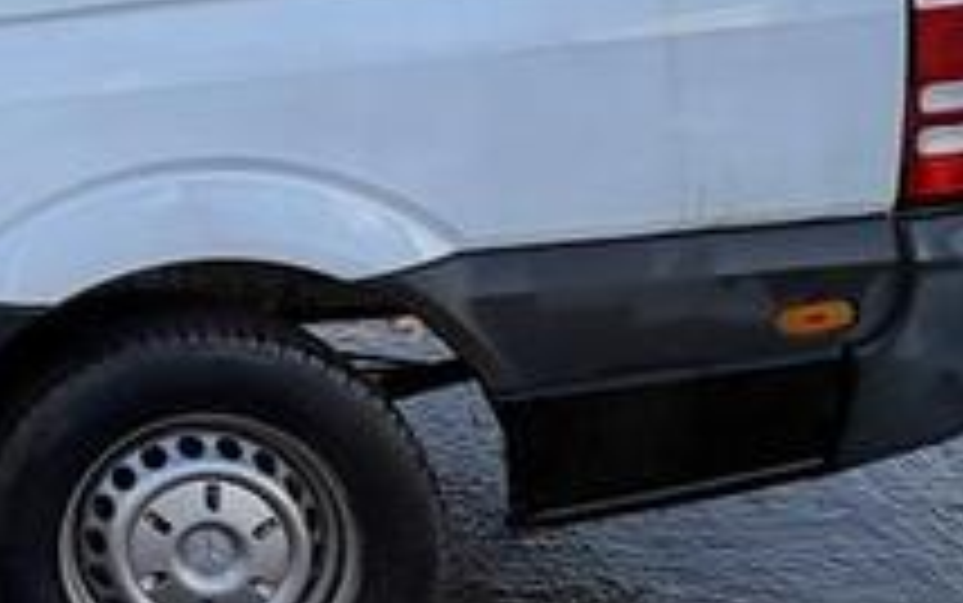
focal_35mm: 62
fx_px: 1628
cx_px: -508
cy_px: -32
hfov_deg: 24.8
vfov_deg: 20.2
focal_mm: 2.22
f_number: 2.2
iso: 50
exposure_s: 1/266
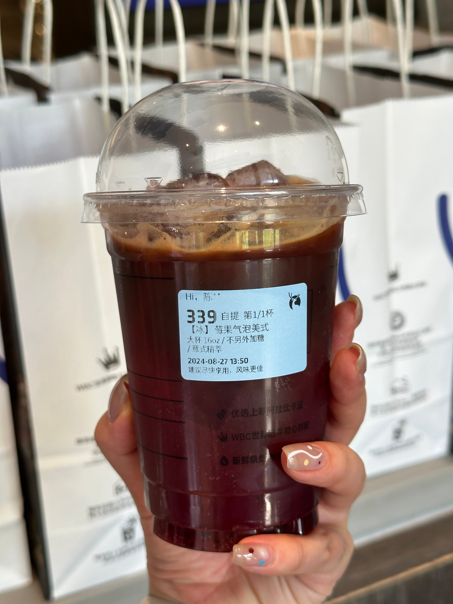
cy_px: 302
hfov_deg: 30.3
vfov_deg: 39.7
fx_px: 838
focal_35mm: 48
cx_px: 226
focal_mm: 6.86
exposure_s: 1/88
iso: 80
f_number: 1.78
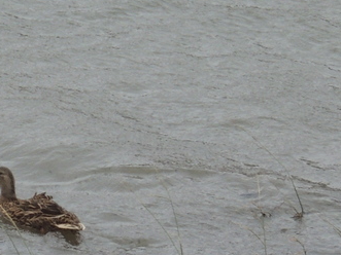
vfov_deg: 2.5
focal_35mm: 599
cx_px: -276
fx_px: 5899
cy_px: 133
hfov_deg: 3.3
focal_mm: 27.6
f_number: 4.4
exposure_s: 1/500
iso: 200
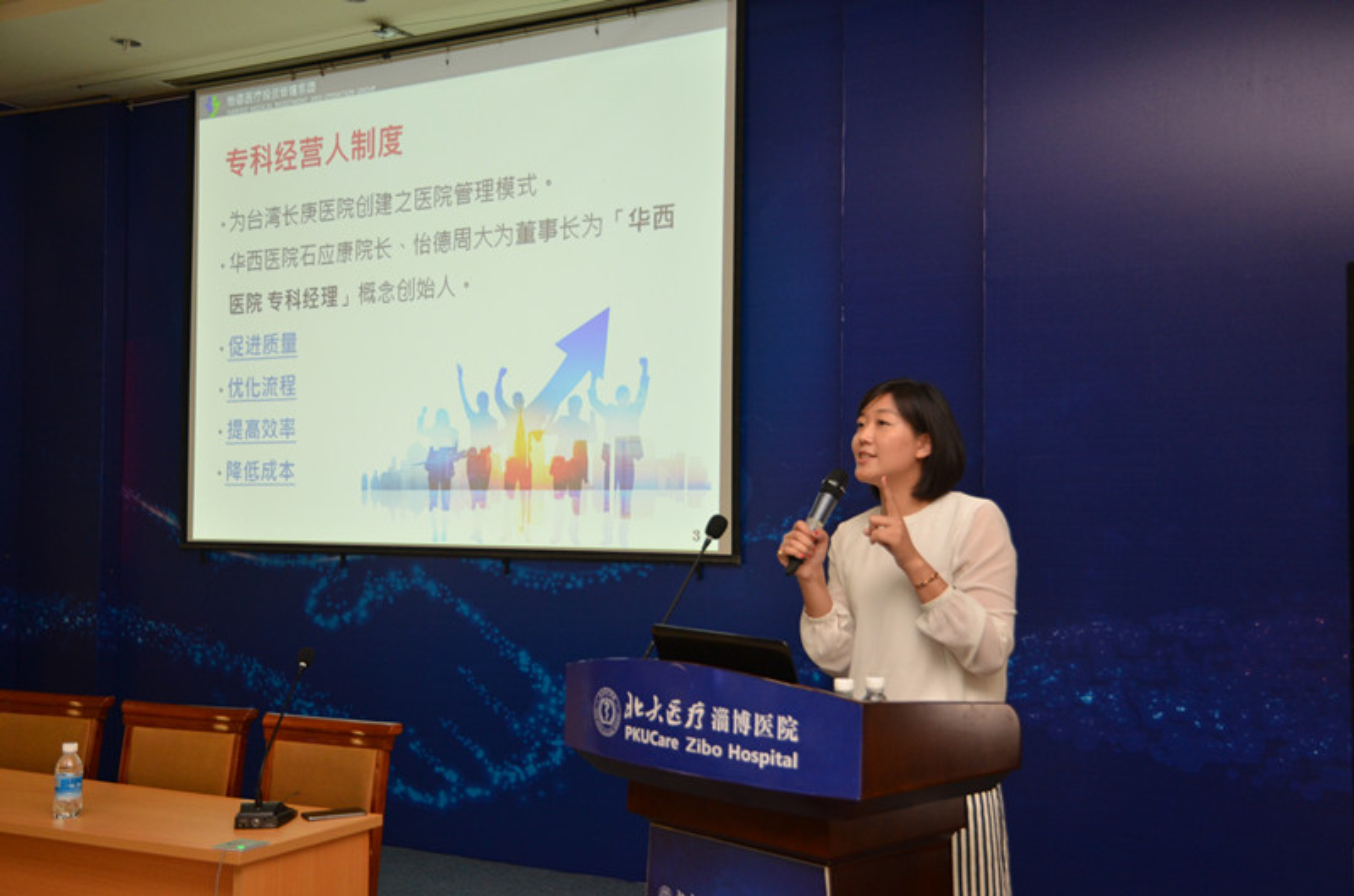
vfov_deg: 34.0
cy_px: 448
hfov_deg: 49.7
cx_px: 677
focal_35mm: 39
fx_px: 1463
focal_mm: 26
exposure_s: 1/60
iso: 800
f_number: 4.2
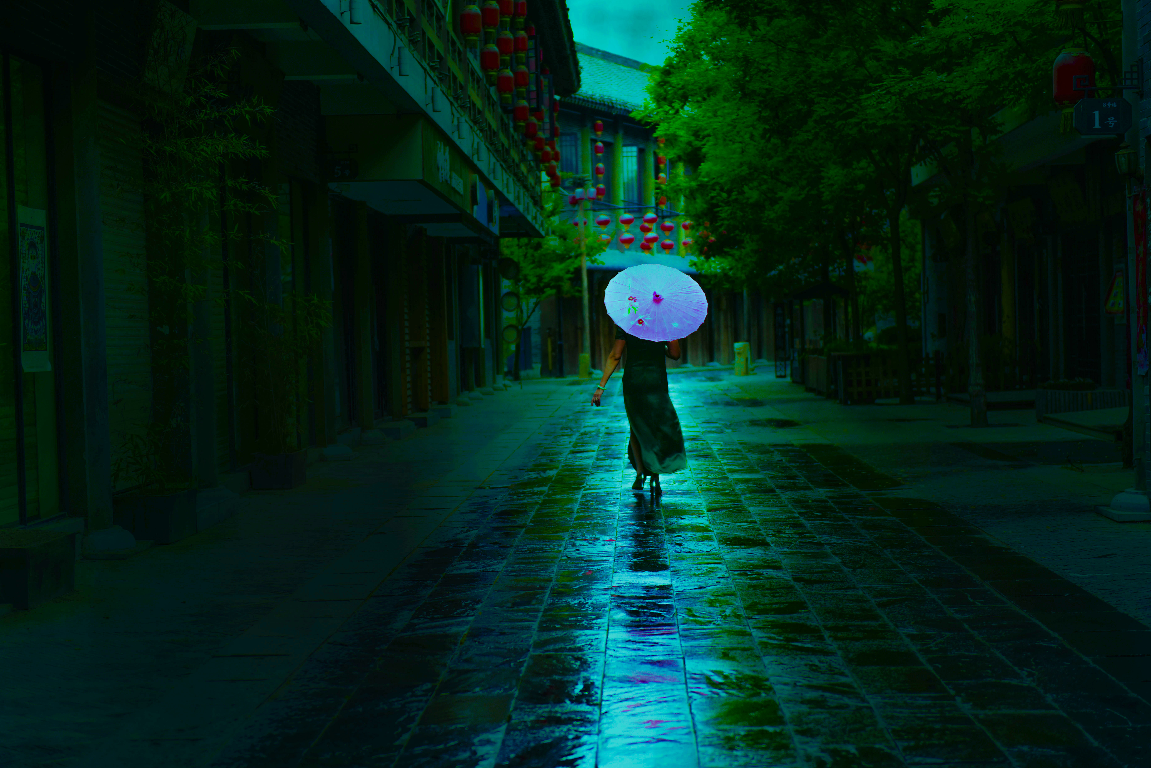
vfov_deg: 19.5
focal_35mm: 70
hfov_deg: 28.8
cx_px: 576
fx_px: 2239
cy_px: 384
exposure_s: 1/100
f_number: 2.8
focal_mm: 70
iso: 500
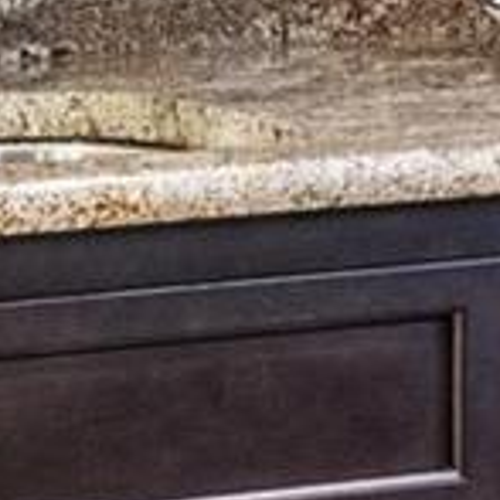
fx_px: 5442
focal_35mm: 333
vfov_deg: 5.2
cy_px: -446
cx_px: 616
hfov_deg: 5.2
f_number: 6.3
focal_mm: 18
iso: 400
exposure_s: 1/1.67
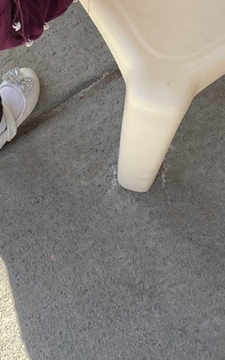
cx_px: 68
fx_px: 863
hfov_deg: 14.8
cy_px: -61
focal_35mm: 88
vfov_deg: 21.9
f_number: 2.4
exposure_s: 1/595
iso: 25
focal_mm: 3.3
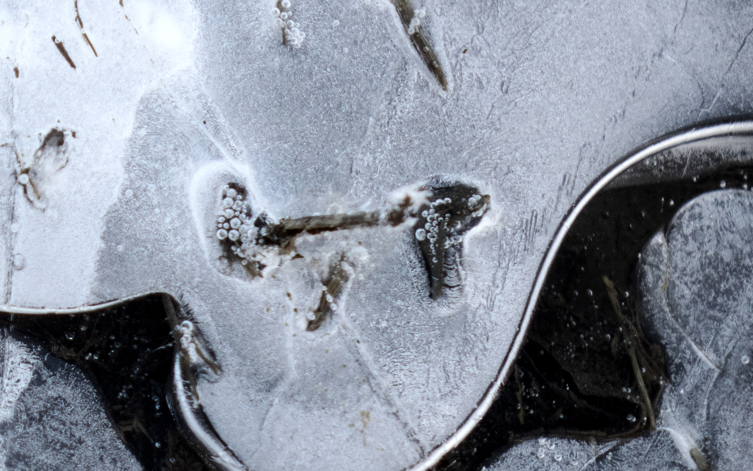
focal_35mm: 499
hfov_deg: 4.2
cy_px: 299
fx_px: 10241
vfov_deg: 2.6
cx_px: -109
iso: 250
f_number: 2.8
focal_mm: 73.3
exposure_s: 1/200
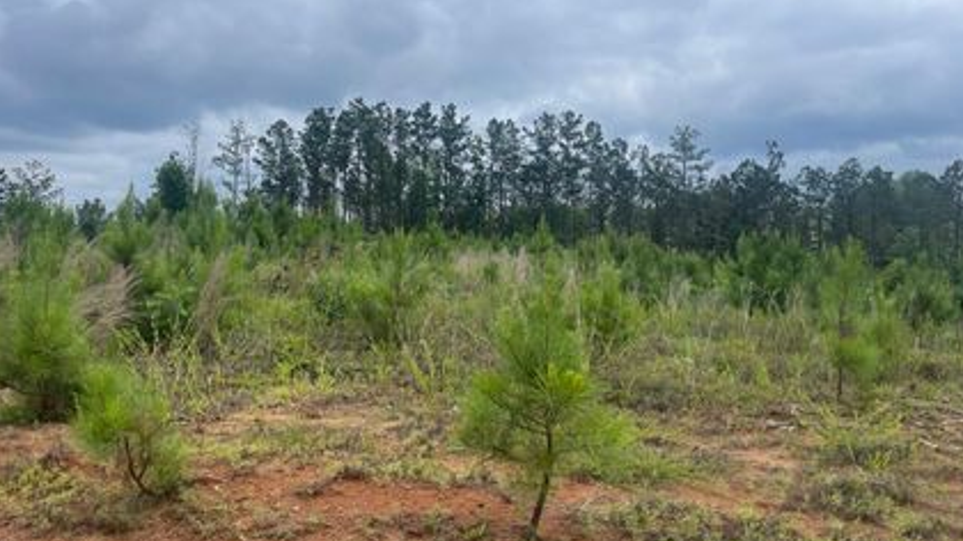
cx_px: 488
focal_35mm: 29
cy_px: 249
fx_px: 740
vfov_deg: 40.1
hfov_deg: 66.1
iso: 32
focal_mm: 5.1
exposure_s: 1/4049
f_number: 1.6
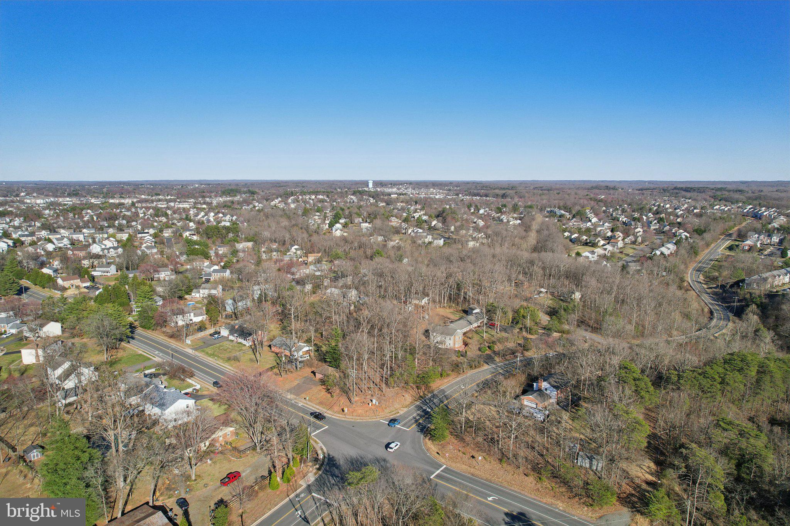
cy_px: 263
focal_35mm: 22
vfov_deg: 57.2
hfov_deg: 78.6
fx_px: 483
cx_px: 395
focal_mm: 8.4
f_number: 2.8
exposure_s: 1/2500
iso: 130
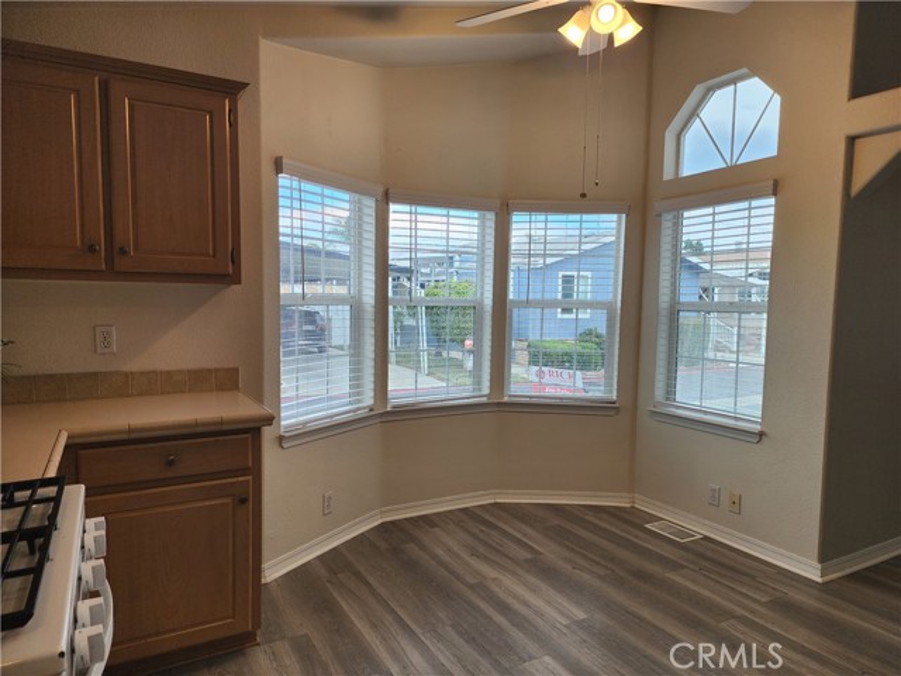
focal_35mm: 23
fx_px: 599
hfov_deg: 73.9
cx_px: 450
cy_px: 338
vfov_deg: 58.9
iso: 40
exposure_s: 1/120
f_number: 1.8
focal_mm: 6.4
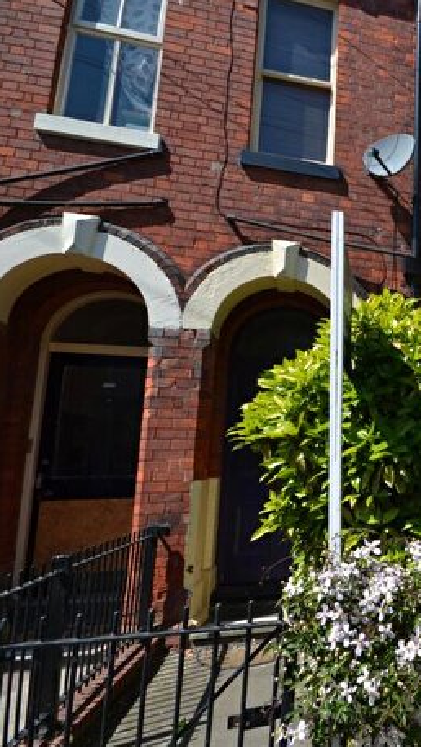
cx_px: 516
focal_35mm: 24
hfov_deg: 36.1
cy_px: 378
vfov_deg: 76.3
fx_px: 476
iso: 100
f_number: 7.1
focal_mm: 10
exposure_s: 1/200
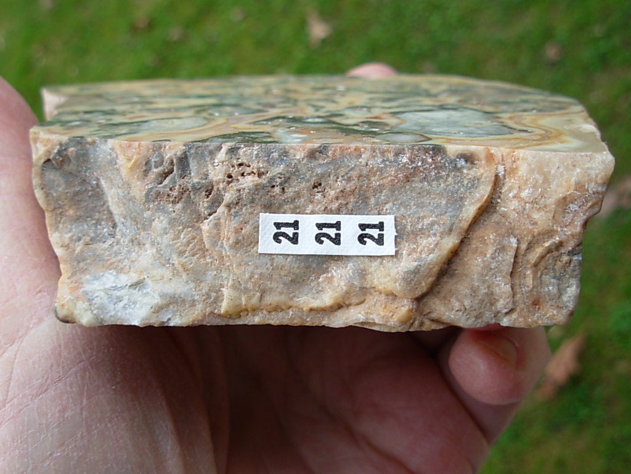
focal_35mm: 38
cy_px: 237
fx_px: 693
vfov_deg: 37.7
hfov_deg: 49.0
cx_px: 316
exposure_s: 1/71.8
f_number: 2.9
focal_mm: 6.3
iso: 50
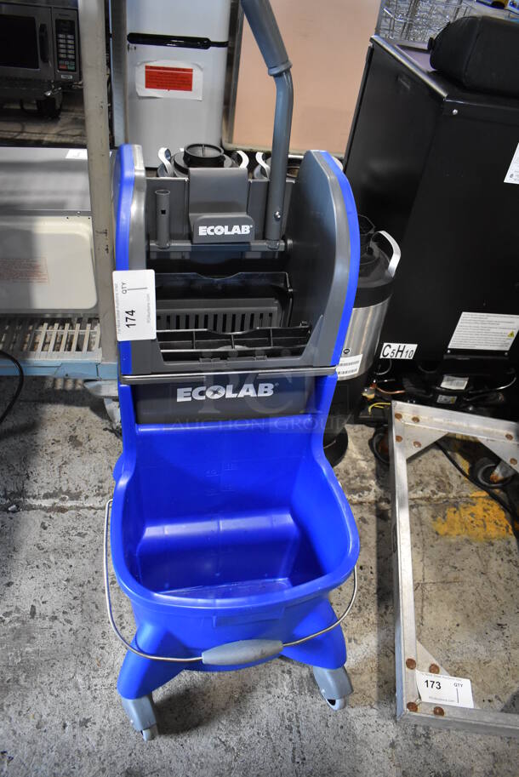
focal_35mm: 27
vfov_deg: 67.3
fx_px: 583
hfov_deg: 48.0
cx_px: 260
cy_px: 388
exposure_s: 1/125
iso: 2200
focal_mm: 18
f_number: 3.5
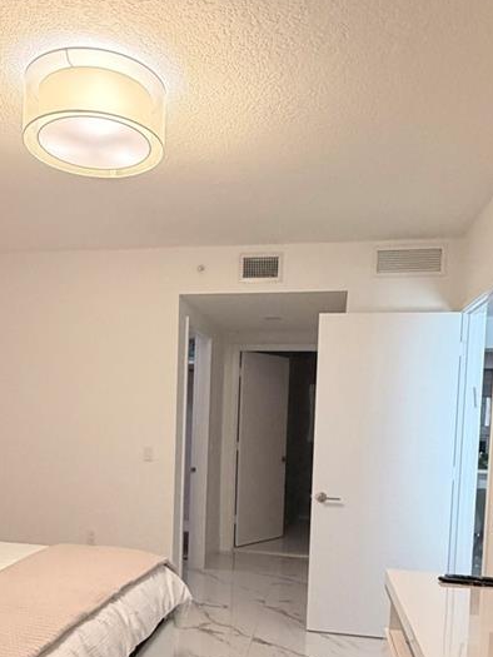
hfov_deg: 43.8
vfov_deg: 55.2
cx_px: 181
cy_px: 454
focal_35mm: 32
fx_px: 607
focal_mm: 2.22
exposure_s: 1/60
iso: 400
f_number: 2.2
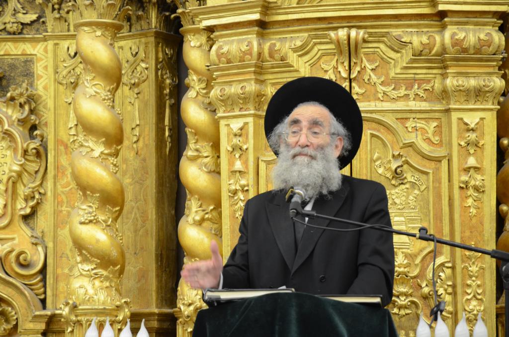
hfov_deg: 16.1
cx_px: 254
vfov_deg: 10.7
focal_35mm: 128
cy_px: 168
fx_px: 1799
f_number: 5.6
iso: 1250
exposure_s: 1/100
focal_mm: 85
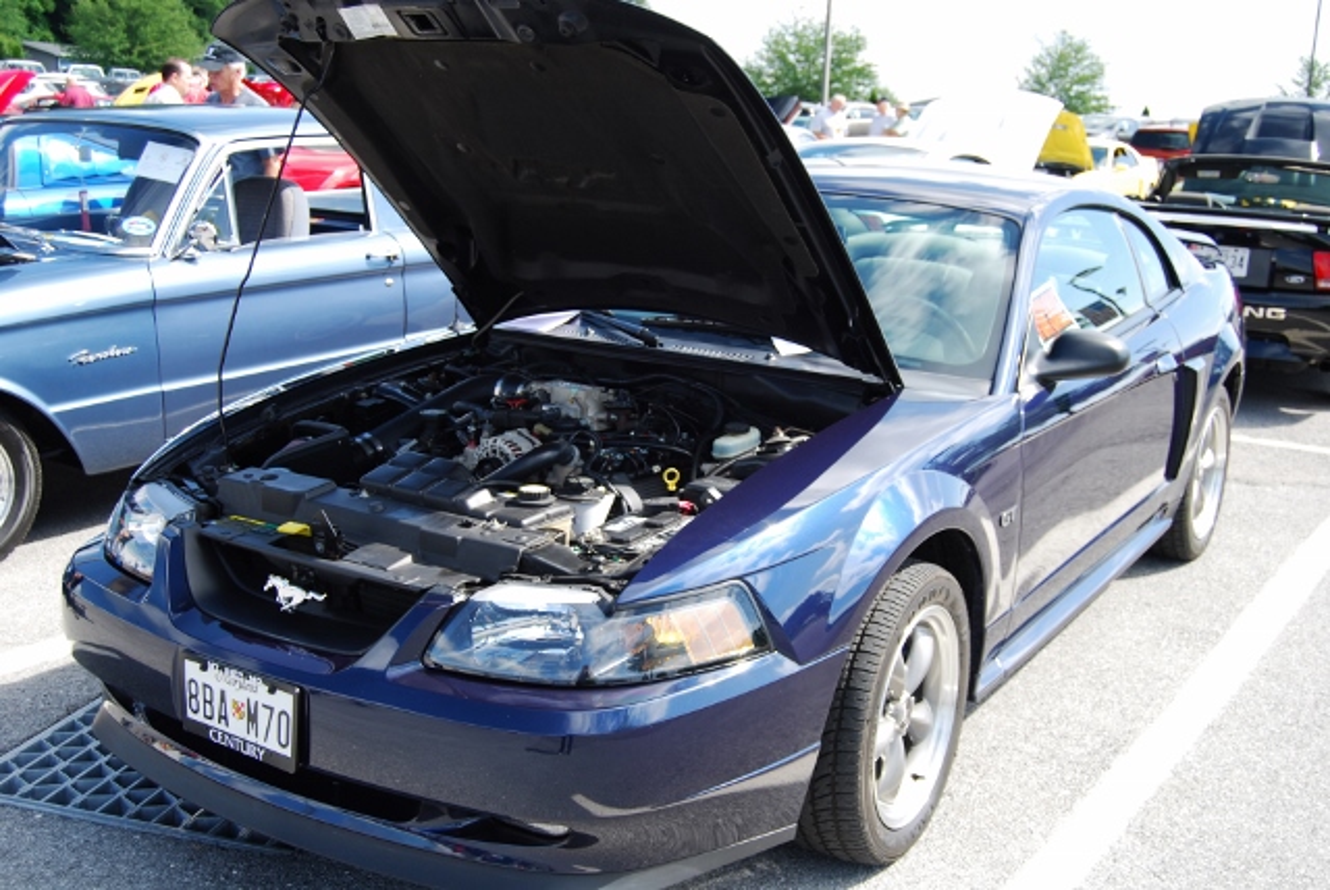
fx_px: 1442
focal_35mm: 39
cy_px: 445
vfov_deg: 34.3
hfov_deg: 49.5
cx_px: 665
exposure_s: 1/125
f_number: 5.6
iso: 100
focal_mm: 26
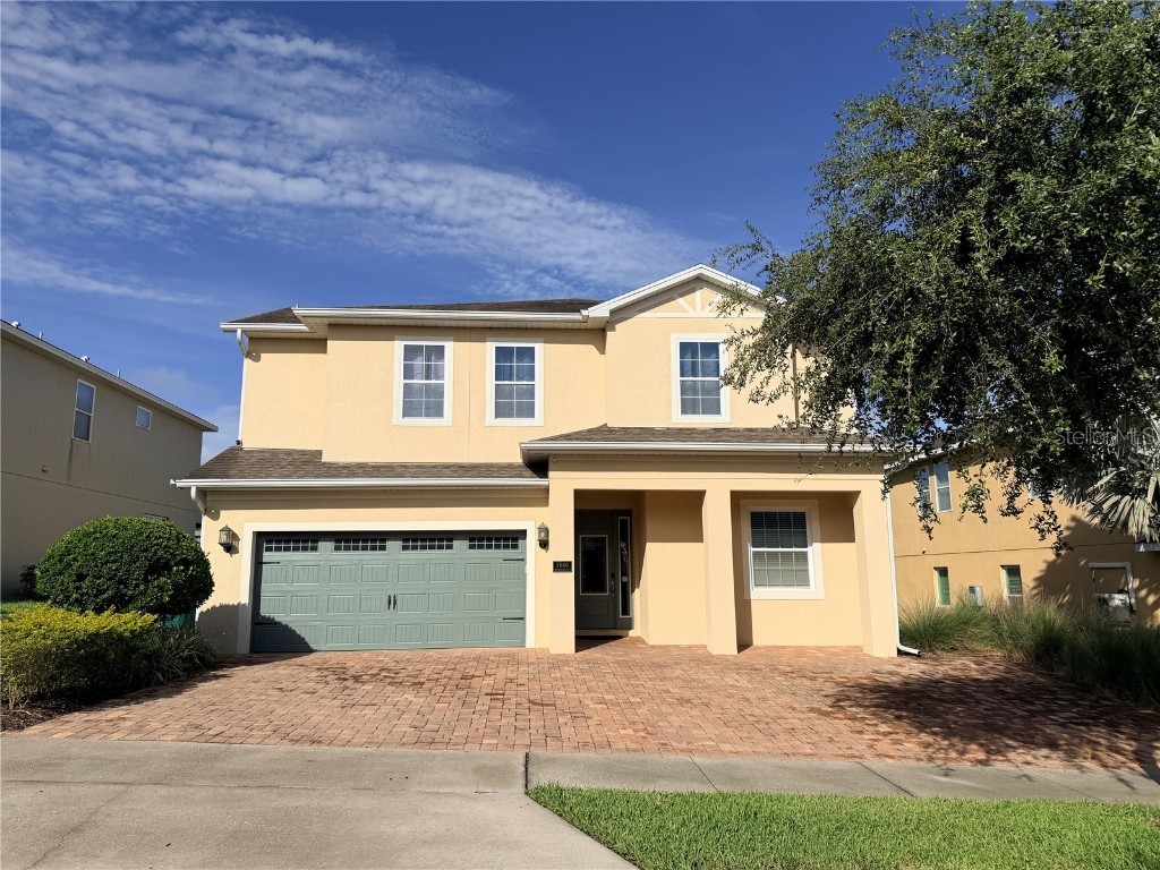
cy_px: 435
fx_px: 804
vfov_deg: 56.8
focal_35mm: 24
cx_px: 580
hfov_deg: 71.6
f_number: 1.78
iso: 80
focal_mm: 6.76
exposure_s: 1/10309
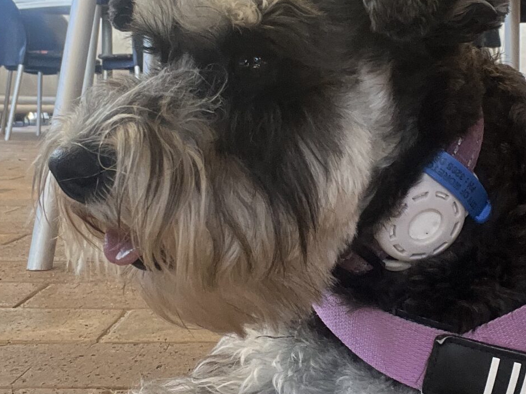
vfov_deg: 23.2
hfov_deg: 30.6
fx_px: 957
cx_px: 327
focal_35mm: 63
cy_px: 158
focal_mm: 2.71
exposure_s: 1/121
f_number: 2.2
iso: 80
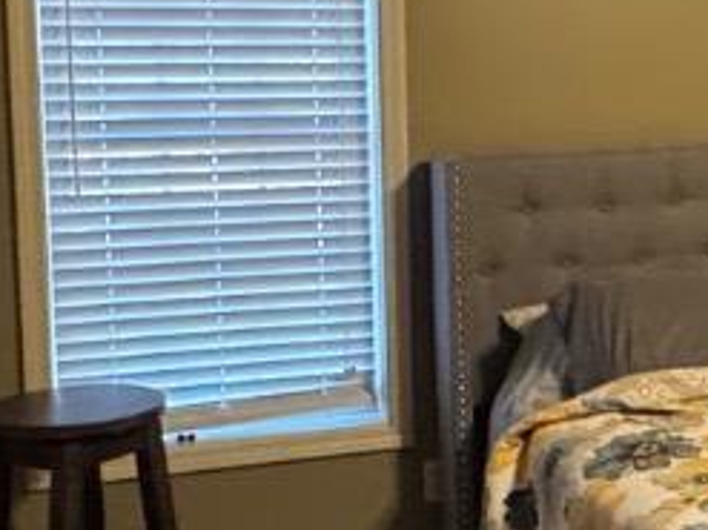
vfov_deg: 17.3
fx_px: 1738
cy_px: 150
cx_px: 972
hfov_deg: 20.6
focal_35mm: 85
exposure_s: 1/60
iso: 640
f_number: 2.2
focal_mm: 2.22
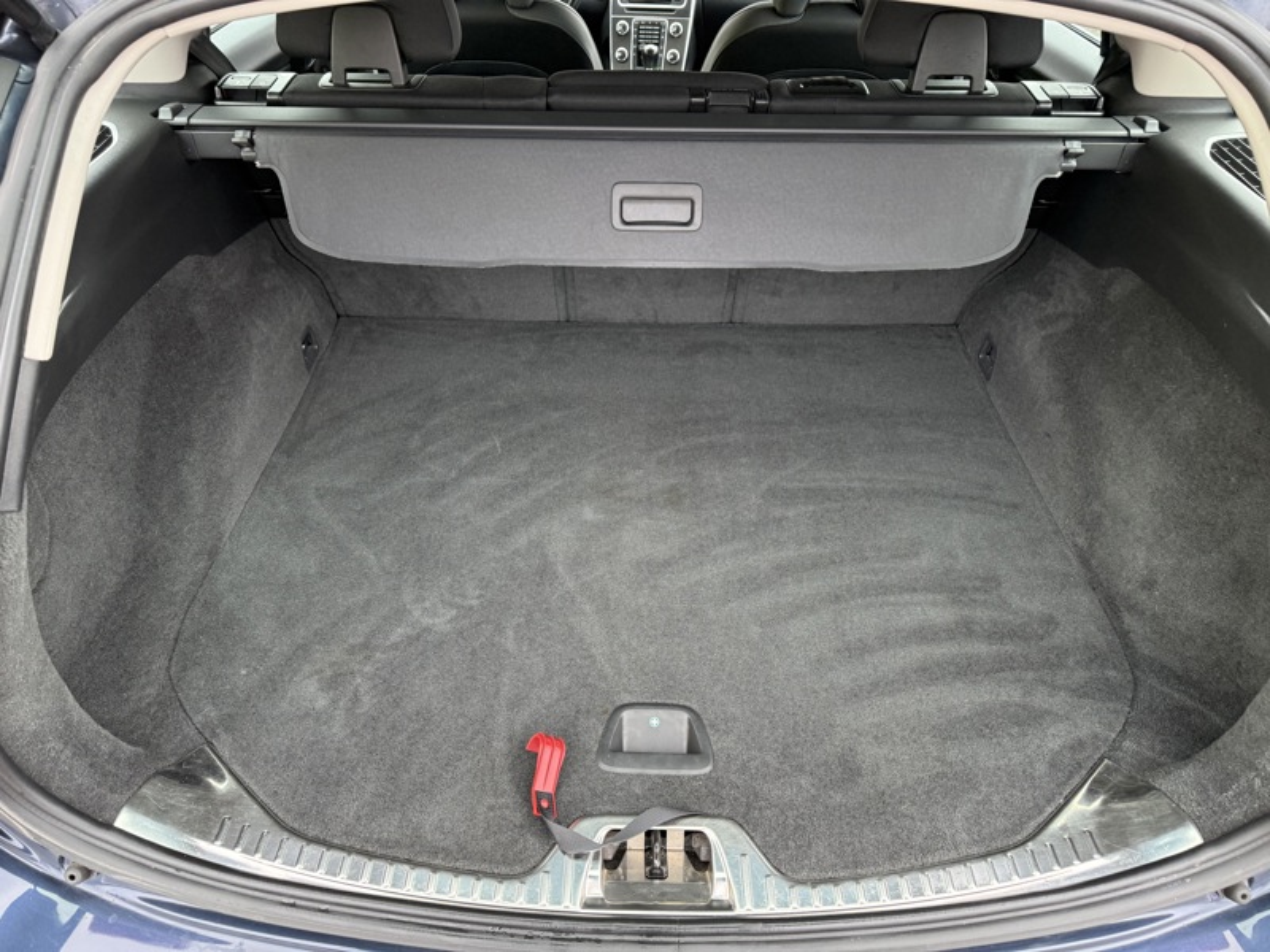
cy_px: 476
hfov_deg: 71.6
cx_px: 635
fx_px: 881
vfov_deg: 56.8
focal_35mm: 24
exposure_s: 1/172
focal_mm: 6.76
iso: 200
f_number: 1.78
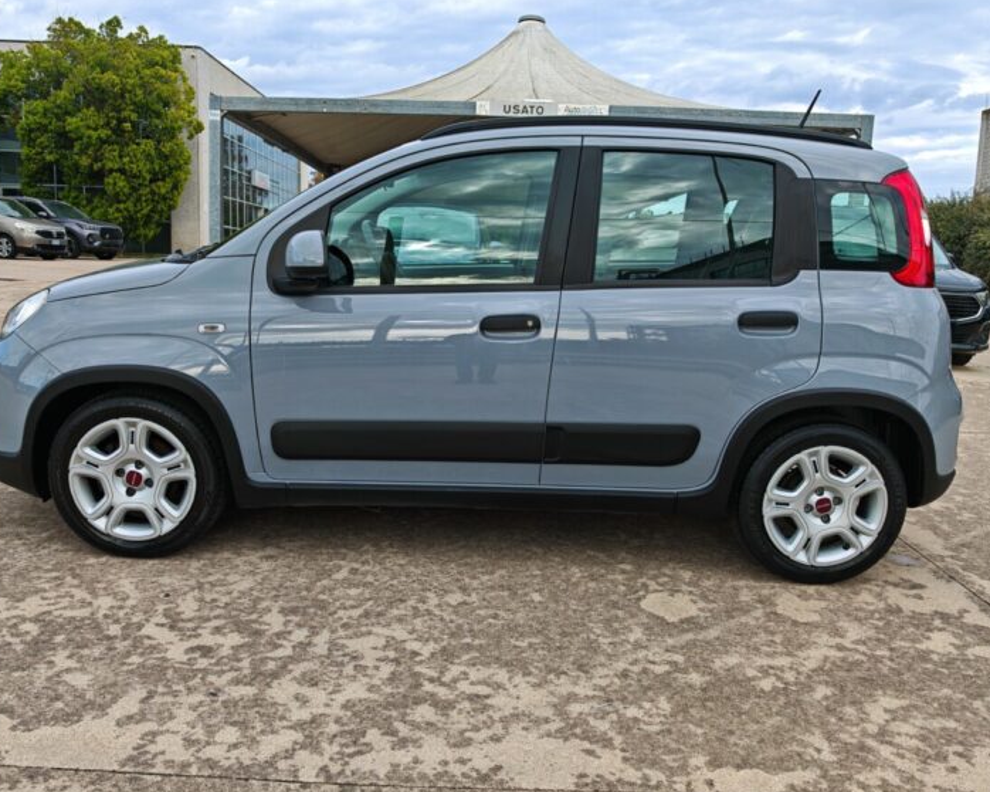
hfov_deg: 60.4
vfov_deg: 50.0
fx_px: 849
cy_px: 400
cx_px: 478
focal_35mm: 29
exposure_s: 1/470
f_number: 2
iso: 50
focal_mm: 6.83
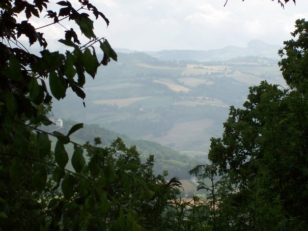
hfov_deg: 15.8
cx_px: 178
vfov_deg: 11.9
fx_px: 1112
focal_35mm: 125
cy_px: 106
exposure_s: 1/466
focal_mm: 18
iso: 80
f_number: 4.8
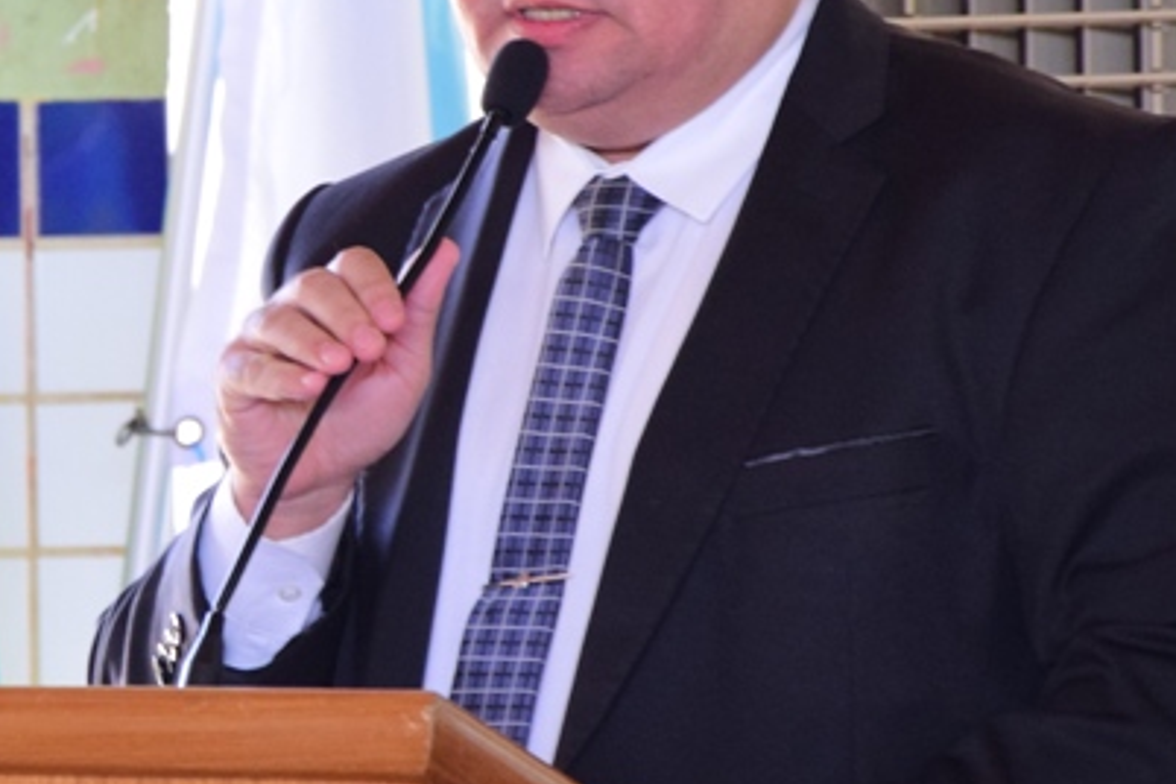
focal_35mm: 401
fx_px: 13107
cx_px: 132
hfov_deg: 5.1
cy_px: 212
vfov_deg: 3.4
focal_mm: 105
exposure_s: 1/80
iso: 1000
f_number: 6.3
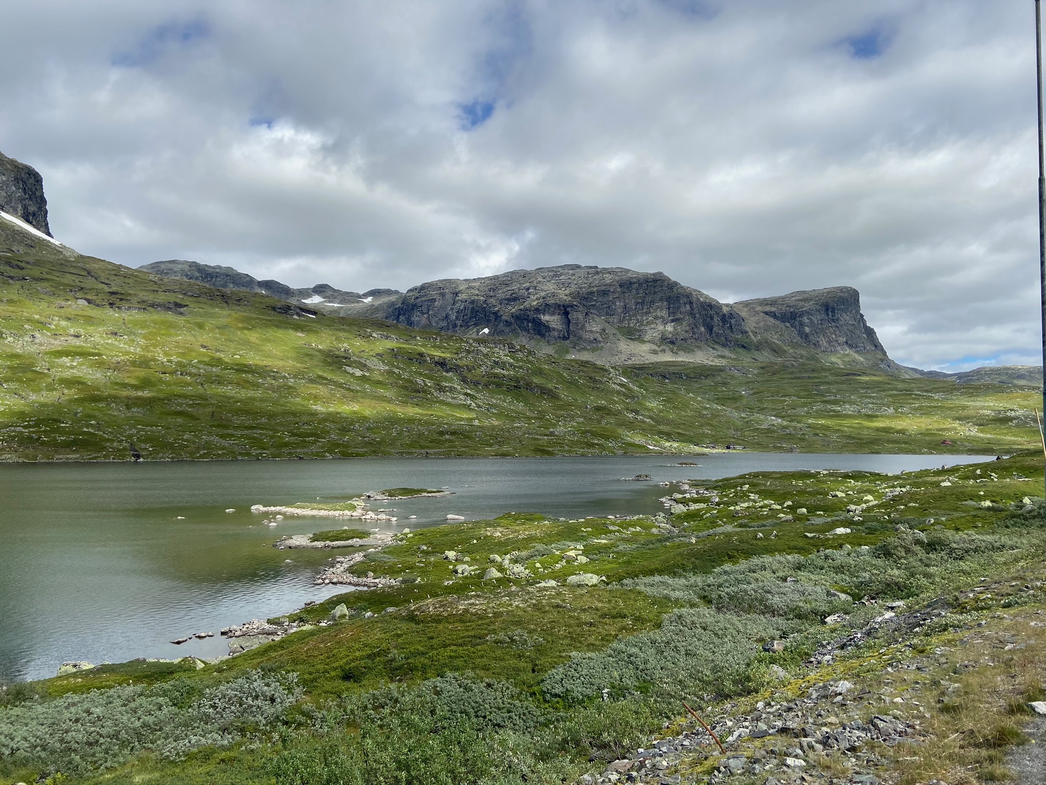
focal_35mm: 26
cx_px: 523
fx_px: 786
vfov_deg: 53.1
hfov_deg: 67.3
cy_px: 392
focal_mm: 4.25
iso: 32
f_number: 1.8
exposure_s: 1/3125
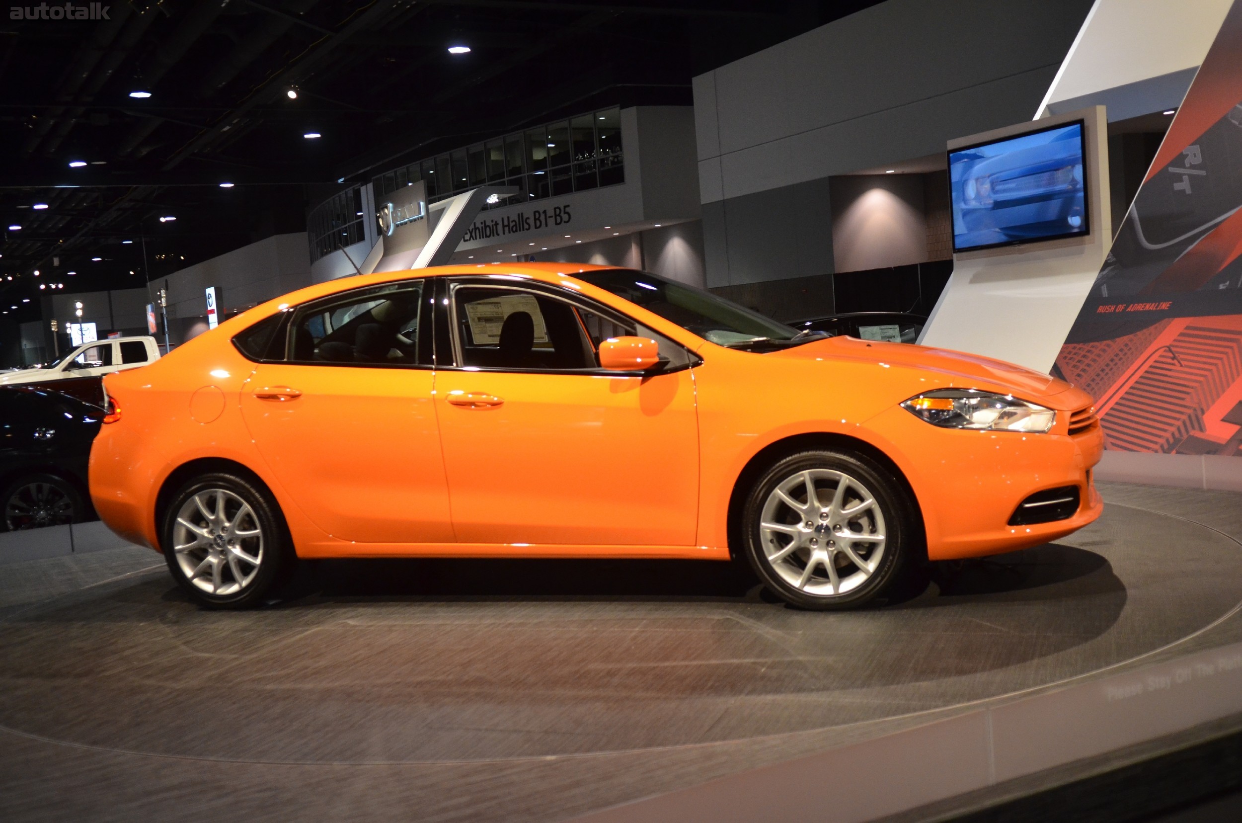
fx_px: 1343
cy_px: 412
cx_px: 621
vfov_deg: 34.1
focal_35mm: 39
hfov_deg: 49.6
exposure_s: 1/125
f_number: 2.8
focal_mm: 26
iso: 1600
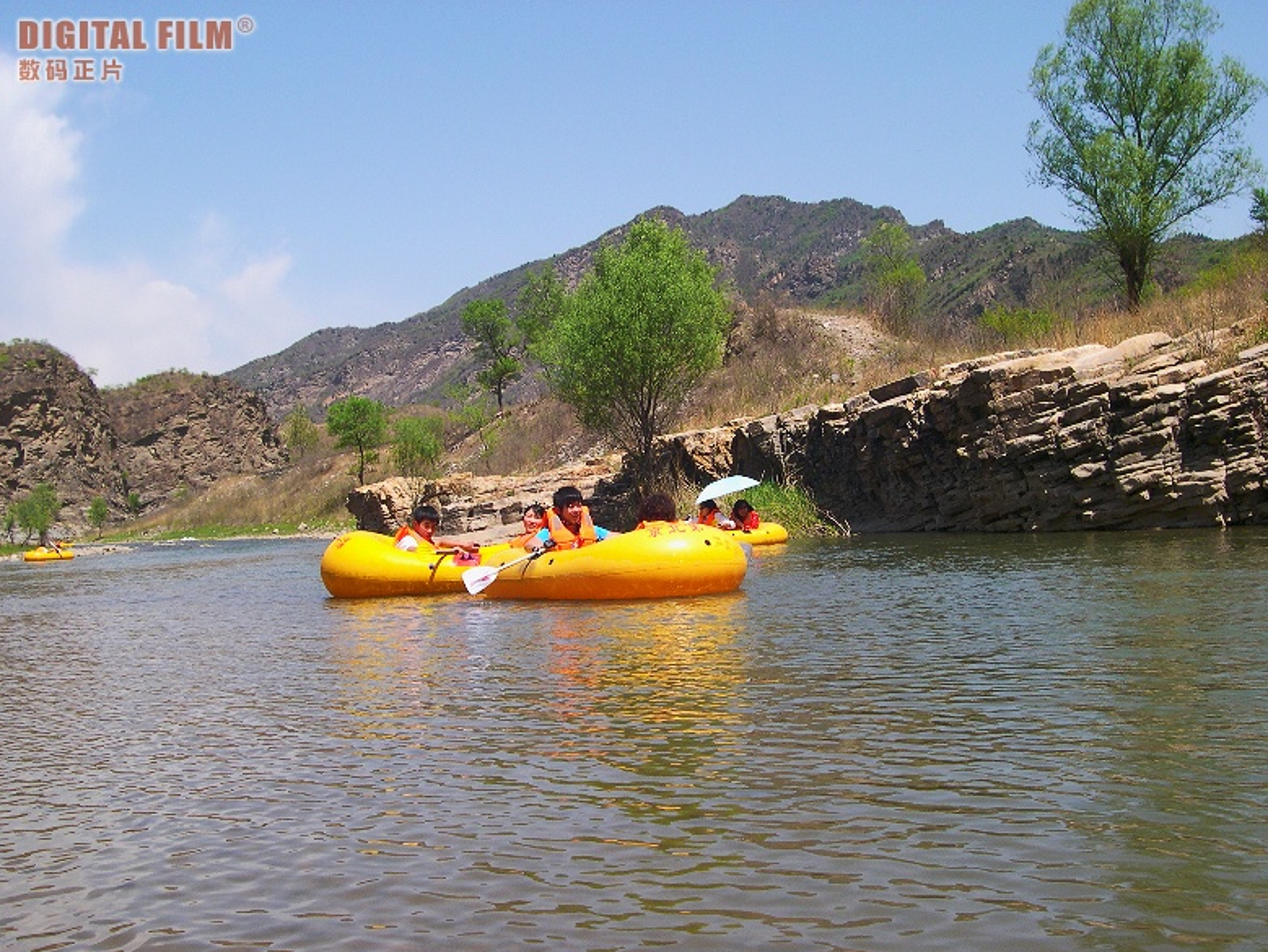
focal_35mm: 39
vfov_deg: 36.8
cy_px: 485
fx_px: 1429
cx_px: 649
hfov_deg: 47.8
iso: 100
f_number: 7.6
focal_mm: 8
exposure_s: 1/181
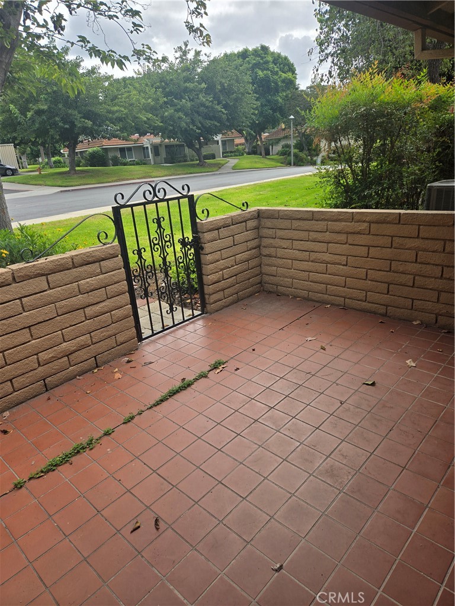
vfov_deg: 73.9
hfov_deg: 58.9
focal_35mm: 23
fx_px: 403
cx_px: 228
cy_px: 303
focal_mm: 5.4
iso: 25
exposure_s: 1/1387
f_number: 1.8
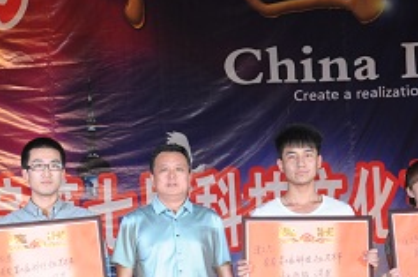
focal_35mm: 124
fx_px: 1437
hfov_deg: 16.5
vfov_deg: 10.9
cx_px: 161
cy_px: 277
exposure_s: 1/60
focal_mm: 38
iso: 200
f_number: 4.5
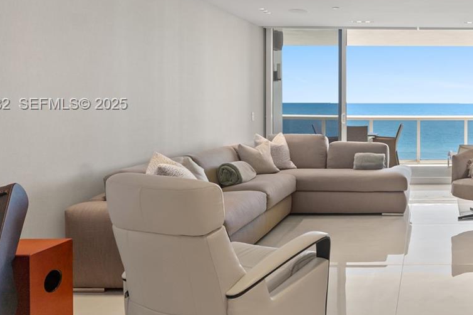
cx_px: 434
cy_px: 105
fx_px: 447
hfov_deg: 49.2
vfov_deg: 38.4
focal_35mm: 34
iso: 100
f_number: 5
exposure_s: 1/30
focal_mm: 16
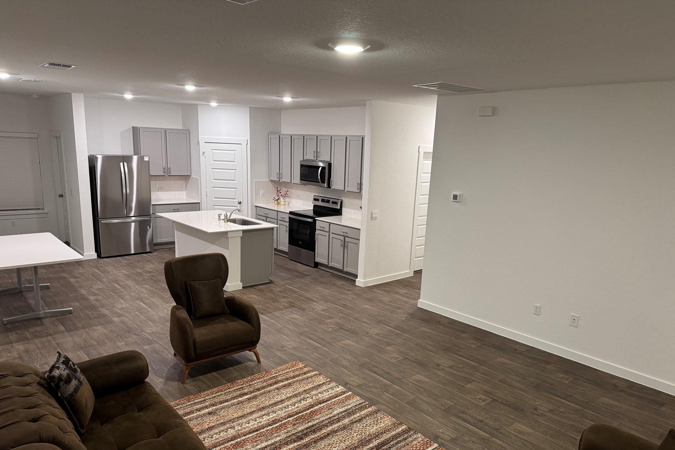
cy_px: 252
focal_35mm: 25
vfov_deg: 51.2
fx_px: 469
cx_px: 337
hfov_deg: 71.5
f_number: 1.78
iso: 320
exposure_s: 1/60
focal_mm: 6.76
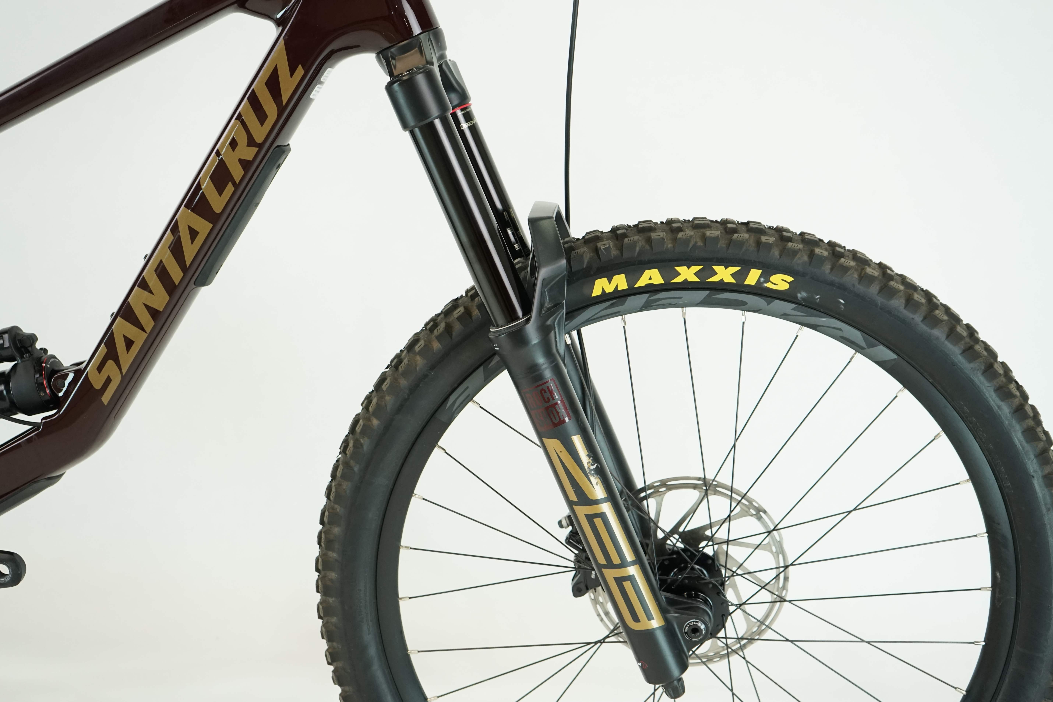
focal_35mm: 43
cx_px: 526
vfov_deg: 31.2
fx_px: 1258
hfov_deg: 45.4
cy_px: 339
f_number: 5.6
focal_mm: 41
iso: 1600
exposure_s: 1/200
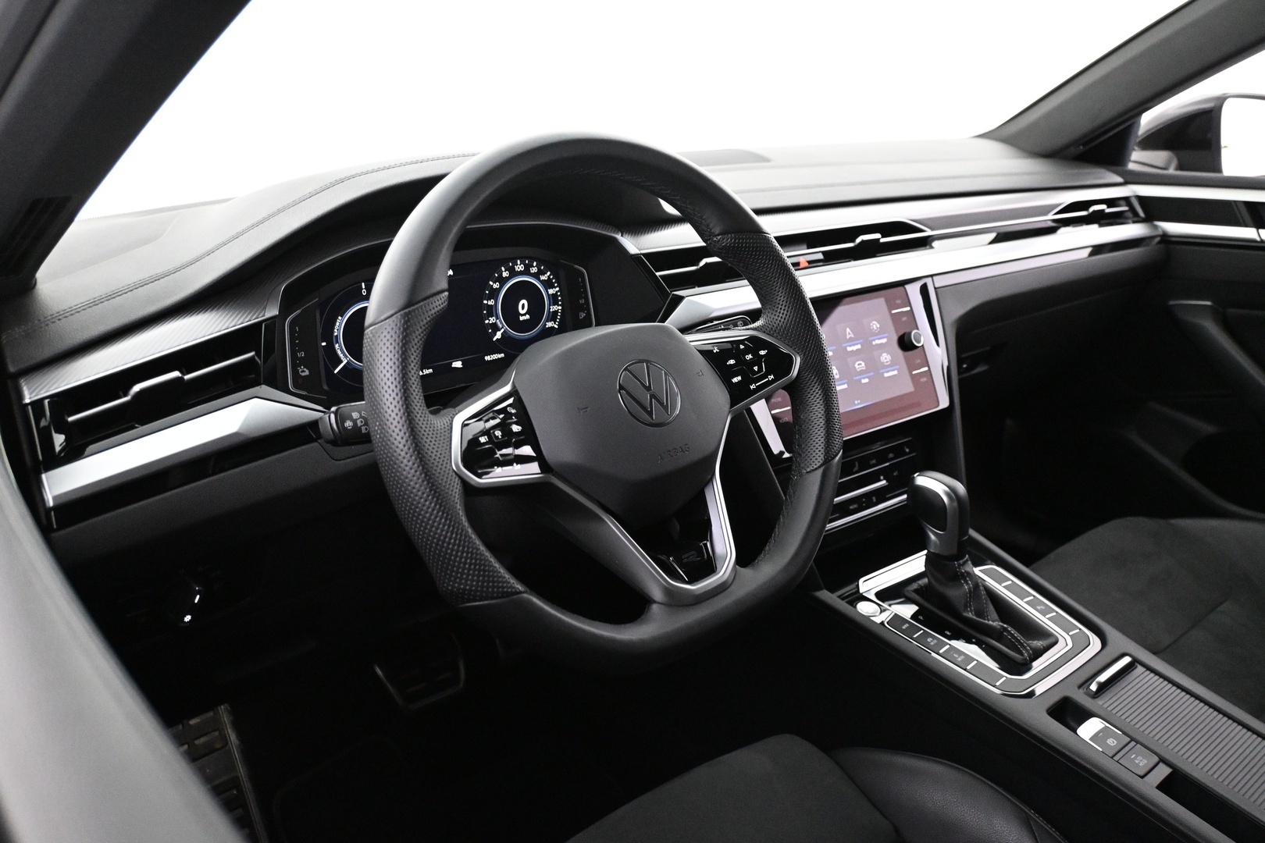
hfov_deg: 63.2
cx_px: 632
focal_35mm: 29
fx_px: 1028
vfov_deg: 44.6
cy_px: 422
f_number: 3.8
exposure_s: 1/30
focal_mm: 19.5
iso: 4000
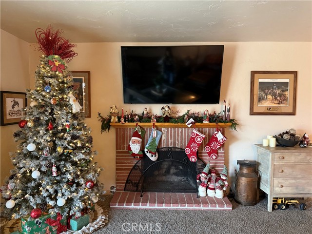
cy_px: 117
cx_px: 156
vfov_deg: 56.8
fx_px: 216
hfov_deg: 71.6
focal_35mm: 24
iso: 800
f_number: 1.78
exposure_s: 1/40
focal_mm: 6.76
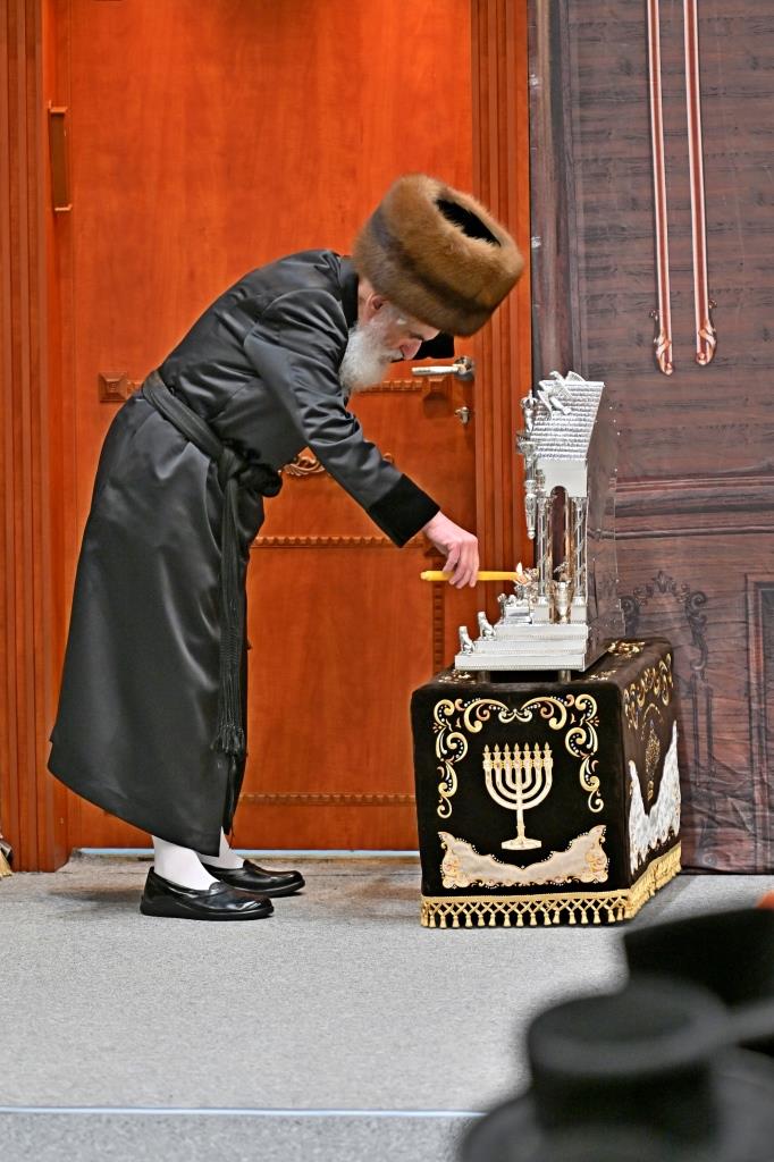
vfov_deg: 6.9
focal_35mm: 300
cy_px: 581
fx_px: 9681
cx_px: 387
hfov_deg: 4.6
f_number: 2.8
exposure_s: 1/200
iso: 250
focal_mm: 200
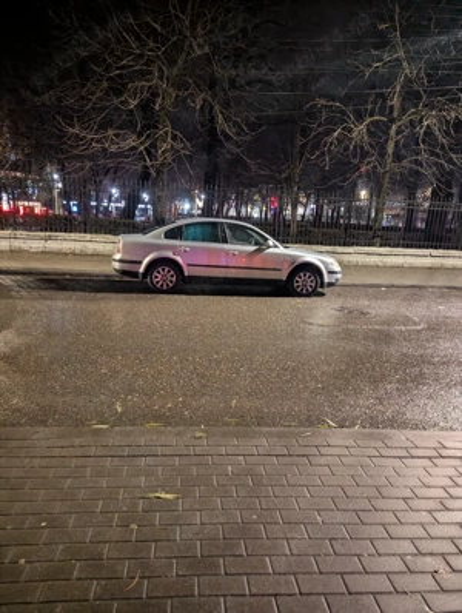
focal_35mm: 24
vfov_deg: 71.5
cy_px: 306
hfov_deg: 57.0
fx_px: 426
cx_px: 231
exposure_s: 1/32.7
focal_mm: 6.81
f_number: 1.85
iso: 3672
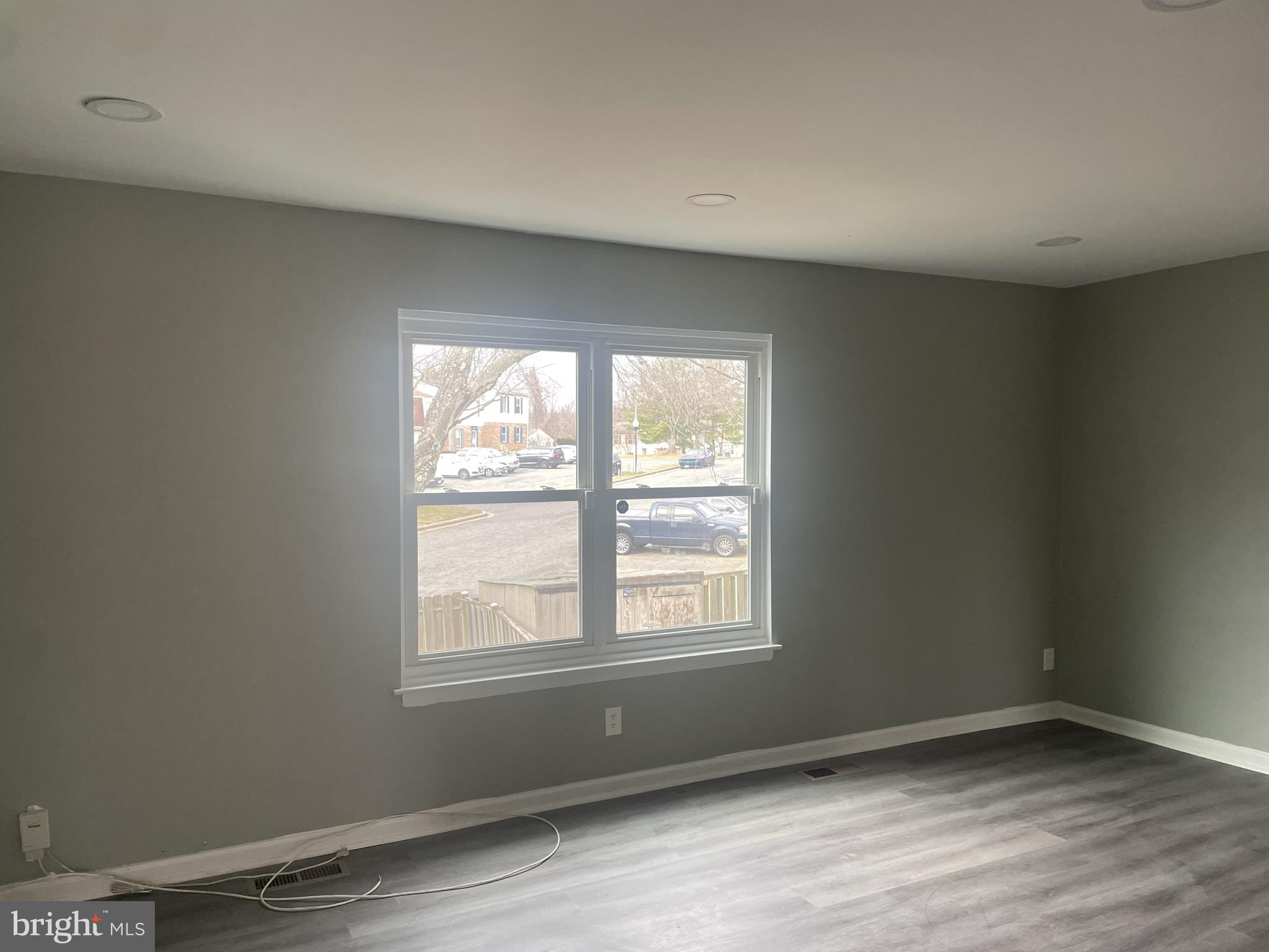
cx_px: 634
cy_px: 476
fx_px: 953
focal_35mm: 26
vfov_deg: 53.1
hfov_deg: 67.3
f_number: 1.6
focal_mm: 4.2
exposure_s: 1/121
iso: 125
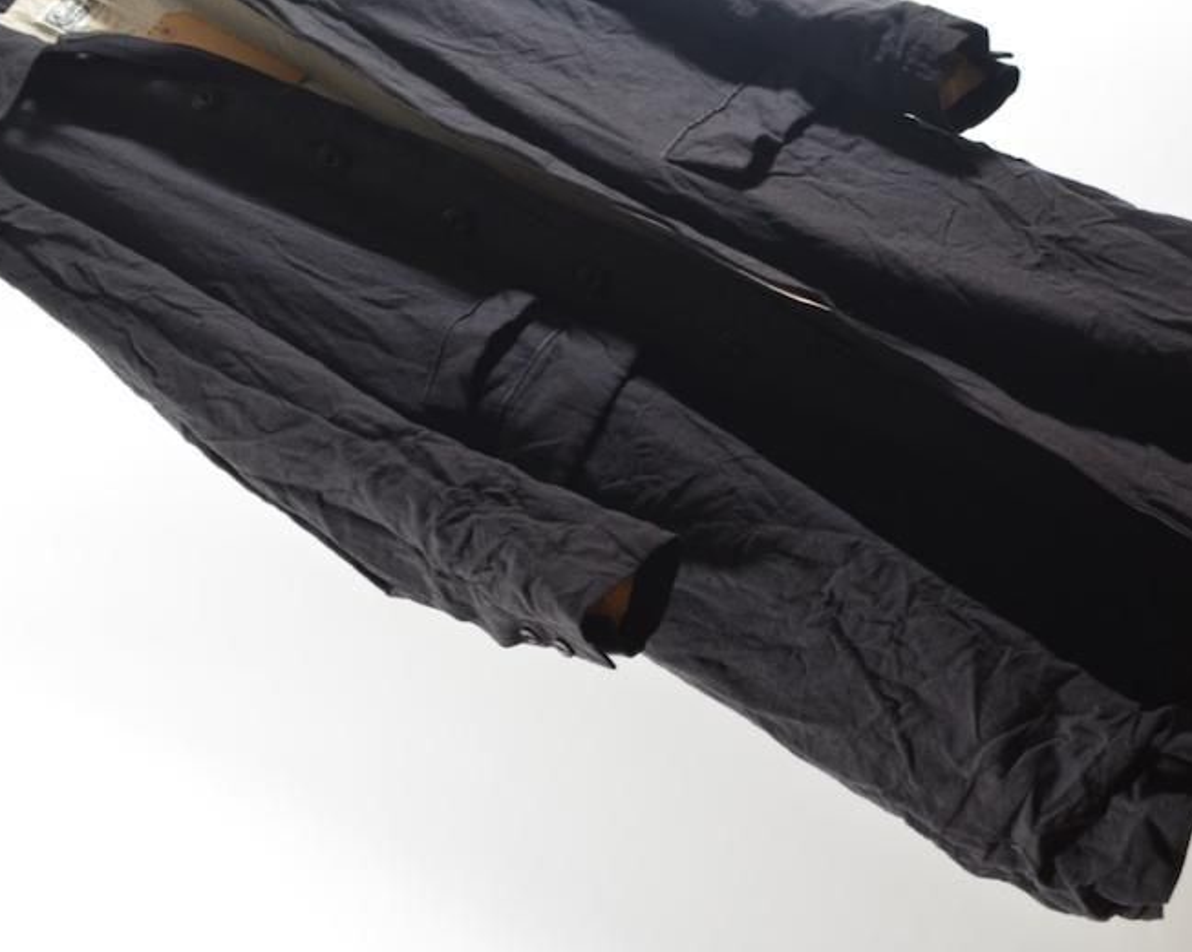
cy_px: 477
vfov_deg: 22.1
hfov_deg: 27.5
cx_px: 675
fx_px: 2433
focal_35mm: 69
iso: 800
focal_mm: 40
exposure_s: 1/20
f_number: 6.3
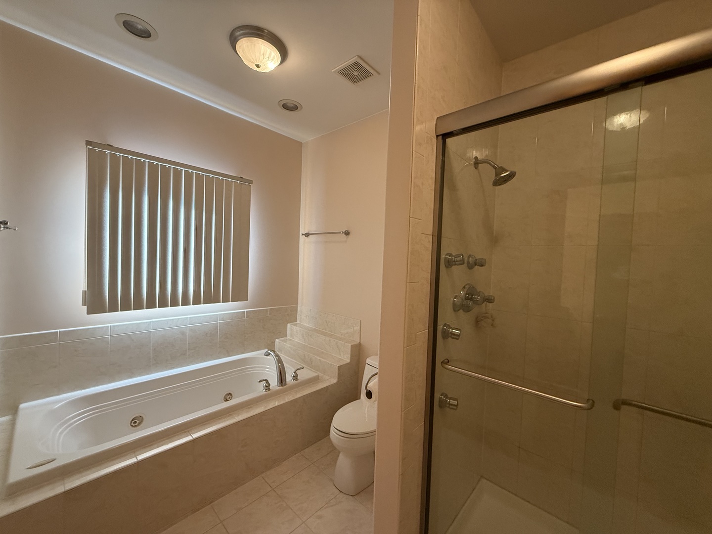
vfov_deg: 85.7
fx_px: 288
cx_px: 356
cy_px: 267
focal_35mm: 14
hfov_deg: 102.1
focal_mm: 2.22
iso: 320
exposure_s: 1/120
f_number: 2.2
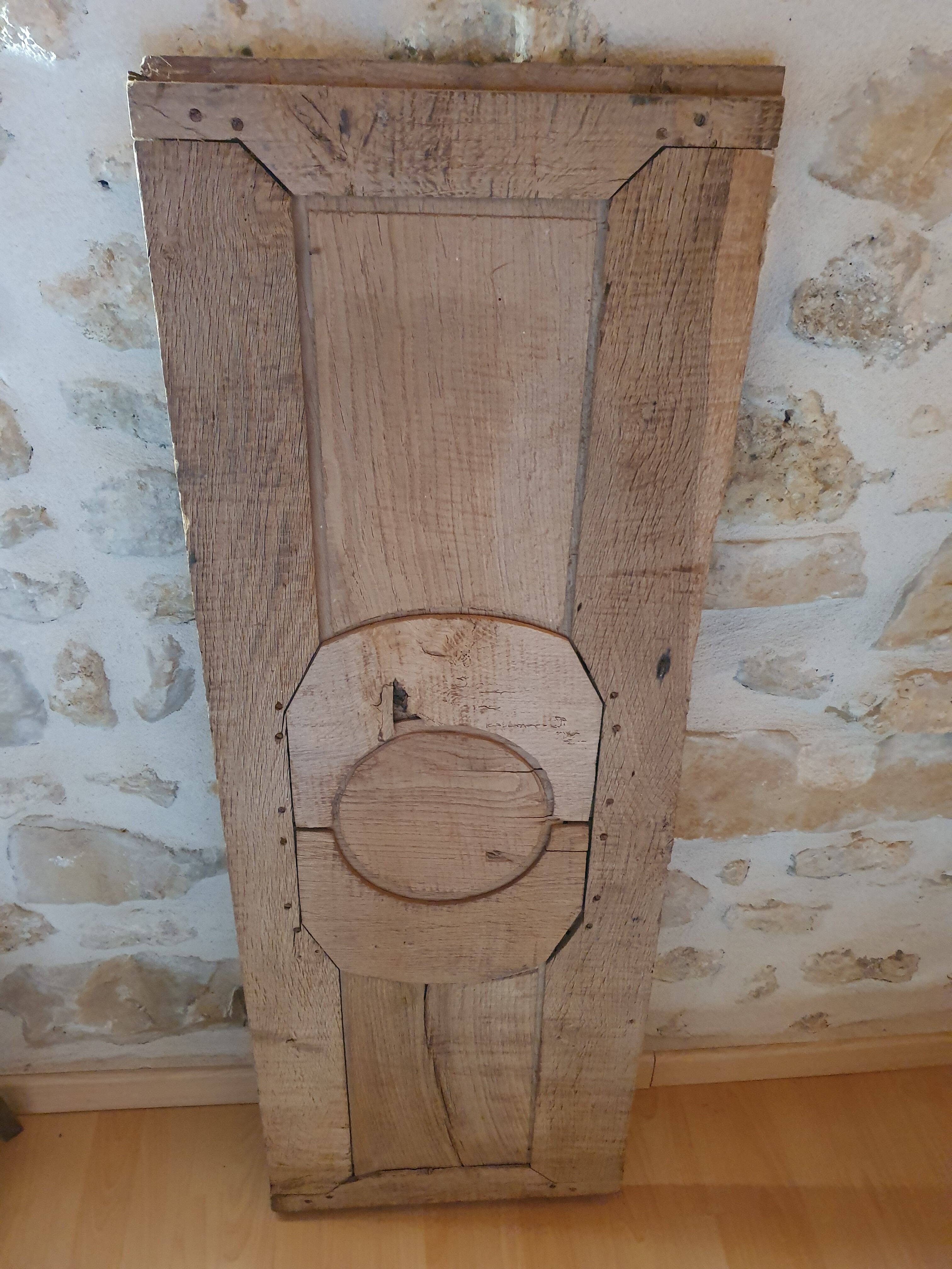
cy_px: 634
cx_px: 476
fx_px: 953
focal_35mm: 26
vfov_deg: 67.3
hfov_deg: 53.1
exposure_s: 1/33
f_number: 1.5
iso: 500
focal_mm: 4.32
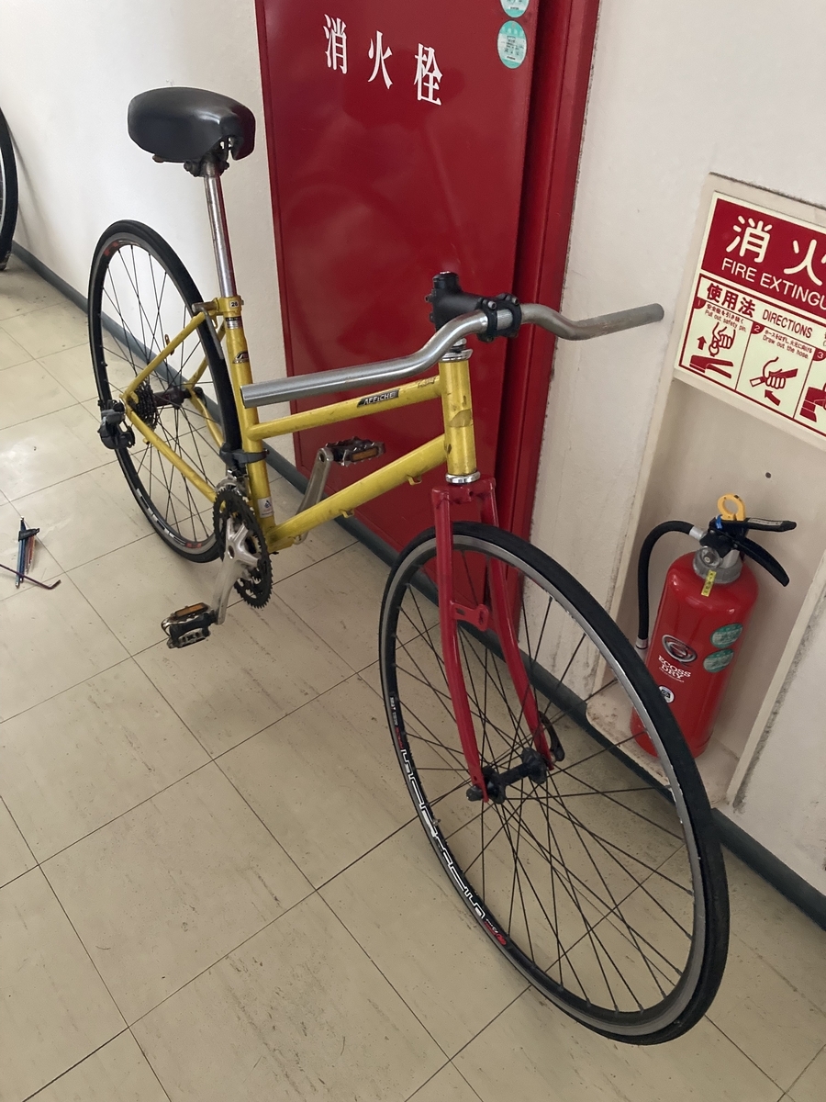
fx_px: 891
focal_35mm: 28
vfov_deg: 63.4
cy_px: 551
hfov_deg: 49.7
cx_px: 413
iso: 500
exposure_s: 1/30
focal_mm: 3.99
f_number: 1.8
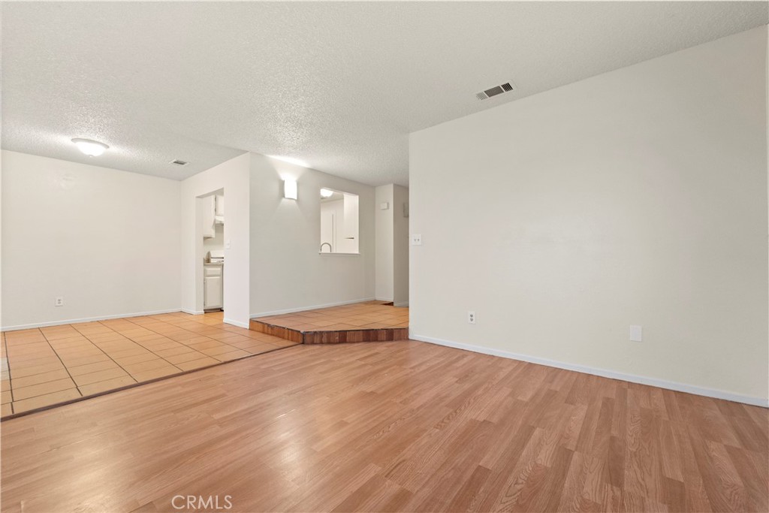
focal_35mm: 14
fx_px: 299
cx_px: 384
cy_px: 256
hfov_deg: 104.2
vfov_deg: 81.2
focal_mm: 14
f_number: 9
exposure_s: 1/6
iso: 3200
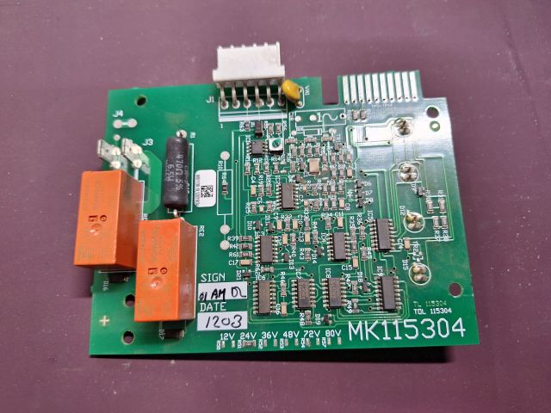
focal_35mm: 23
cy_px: 206
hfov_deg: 73.9
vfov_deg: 58.9
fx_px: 366
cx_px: 276
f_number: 1.8
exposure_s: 1/33
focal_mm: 5.54
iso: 200
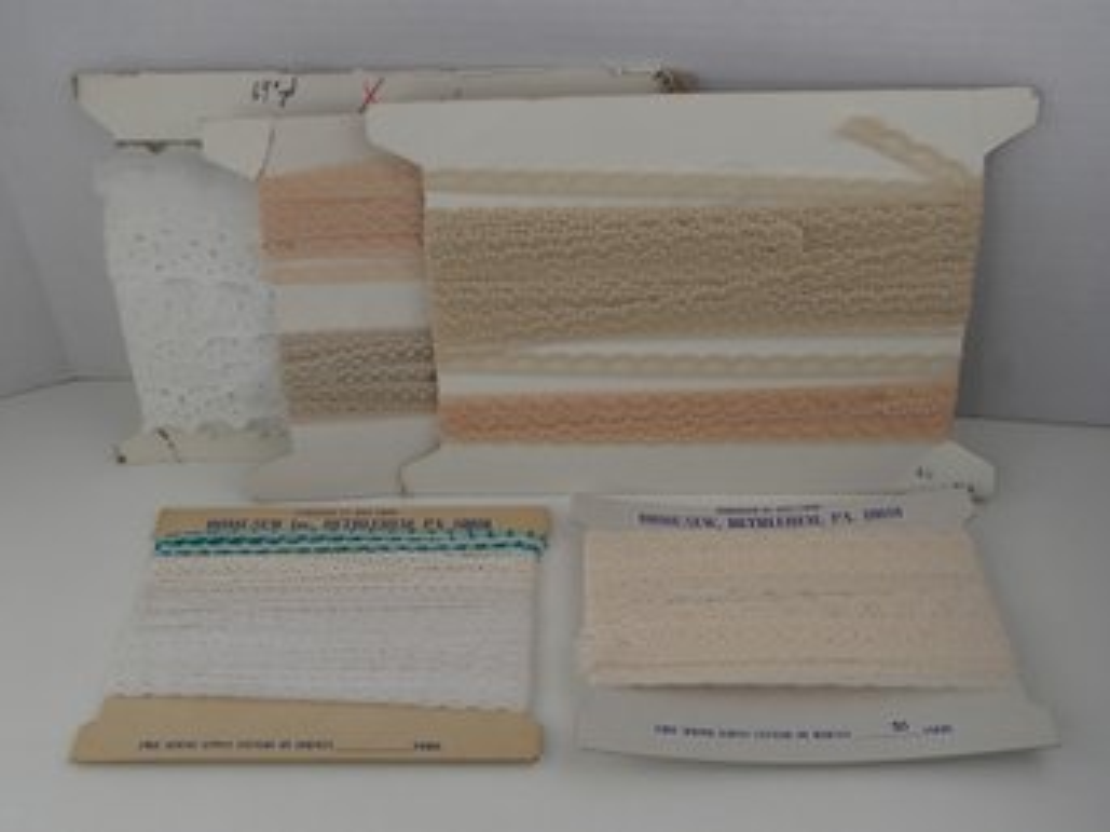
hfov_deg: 50.2
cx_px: 555
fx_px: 1186
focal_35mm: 37
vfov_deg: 38.6
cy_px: 416
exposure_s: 1/160
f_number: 4.7
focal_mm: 6.64
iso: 100
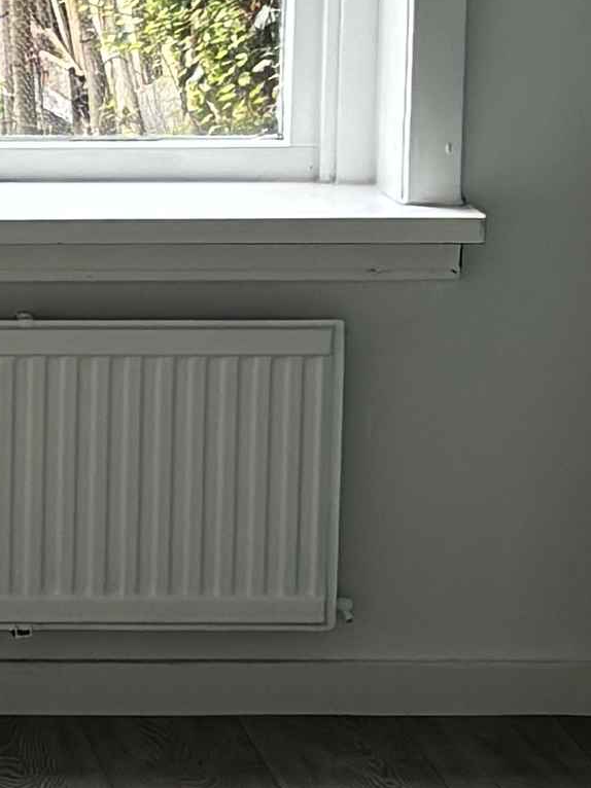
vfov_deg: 10.2
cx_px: -521
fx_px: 4419
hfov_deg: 7.4
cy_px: 331
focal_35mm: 194
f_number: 1.6
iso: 100
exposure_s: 1/121
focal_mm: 5.96
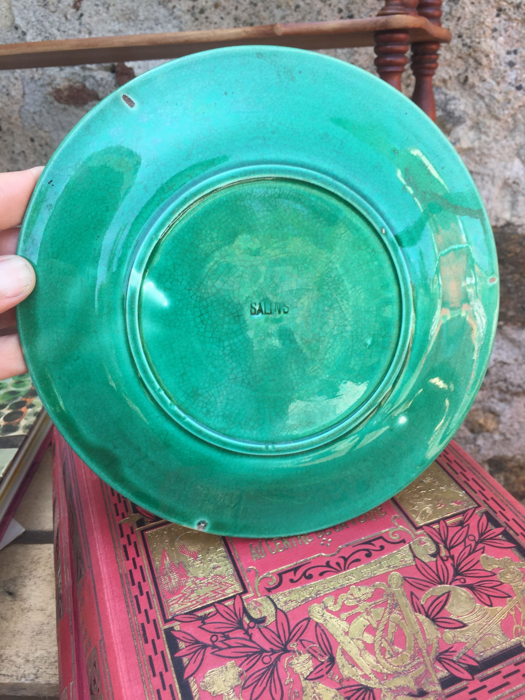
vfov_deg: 61.7
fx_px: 586
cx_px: 262
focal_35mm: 29
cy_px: 350
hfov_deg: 48.2
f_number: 2.2
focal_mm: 4.15
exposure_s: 1/172
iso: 32
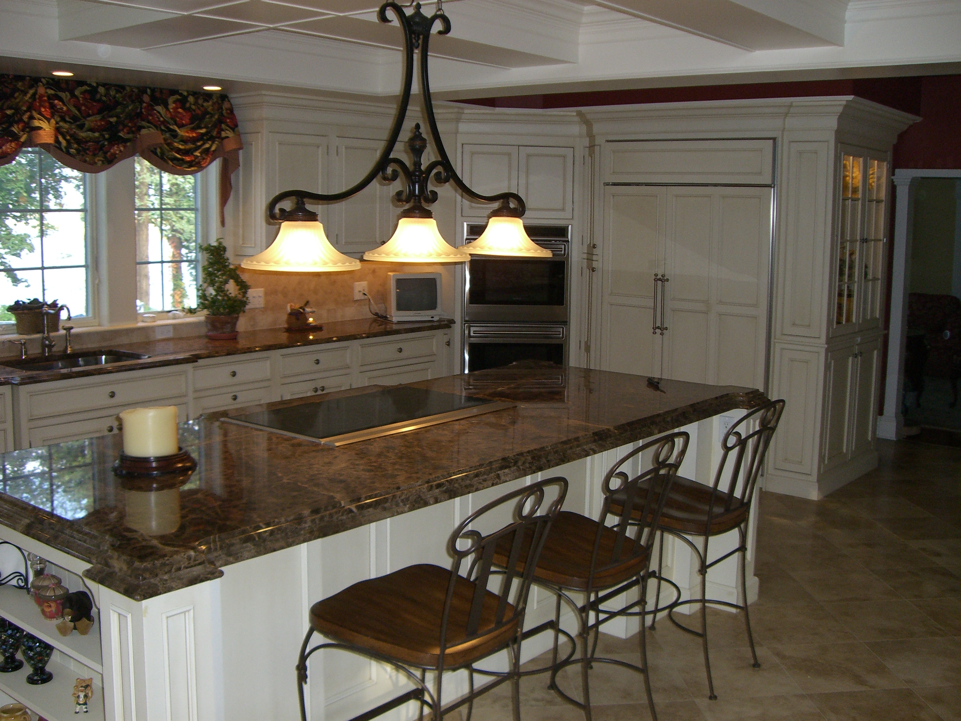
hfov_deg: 49.0
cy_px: 360
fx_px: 1055
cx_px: 480
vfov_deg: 37.7
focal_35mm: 38
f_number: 2.7
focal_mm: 6.2
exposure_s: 1/60
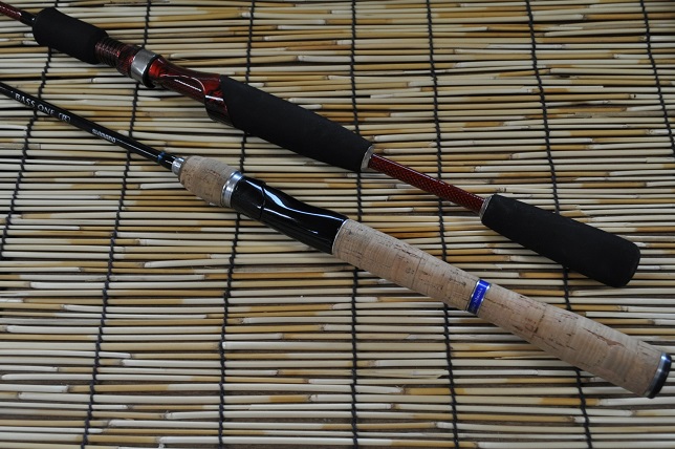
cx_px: 338
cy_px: 224
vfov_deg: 36.8
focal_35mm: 36
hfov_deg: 53.2
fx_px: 674
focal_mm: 24
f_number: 5.6
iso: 800
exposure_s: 1/60
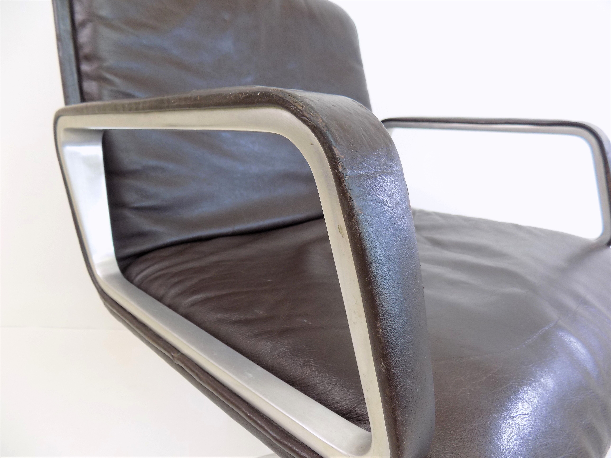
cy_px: 229
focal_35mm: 23
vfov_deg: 58.9
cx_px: 306
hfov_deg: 73.9
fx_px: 406
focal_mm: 4
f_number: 3.1
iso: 125
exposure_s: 1/30
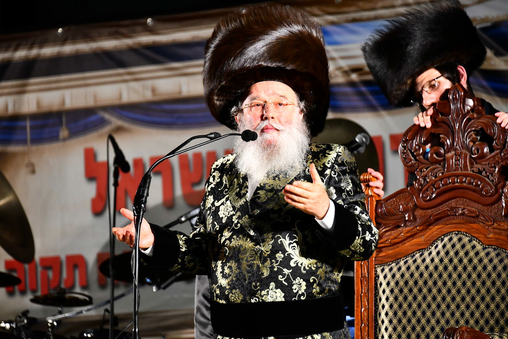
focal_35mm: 262
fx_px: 3696
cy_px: 190
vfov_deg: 5.2
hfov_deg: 7.9
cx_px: 274
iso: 2000
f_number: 5.6
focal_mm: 230
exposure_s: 1/200
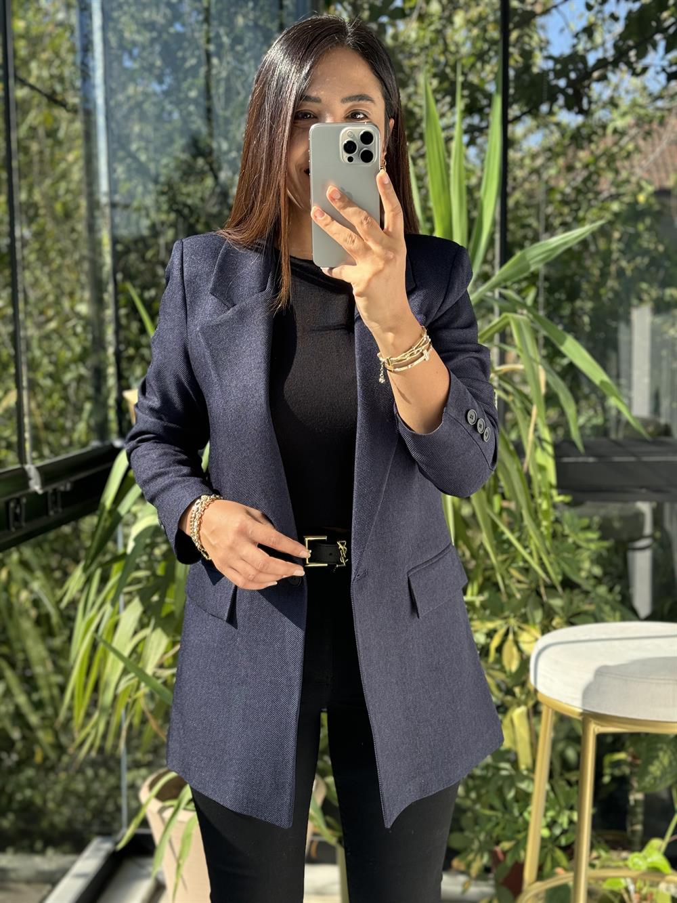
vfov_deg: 39.7
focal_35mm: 48
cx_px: 338
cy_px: 452
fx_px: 1251
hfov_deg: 30.3
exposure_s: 1/518
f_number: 1.78
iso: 64
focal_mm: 6.76
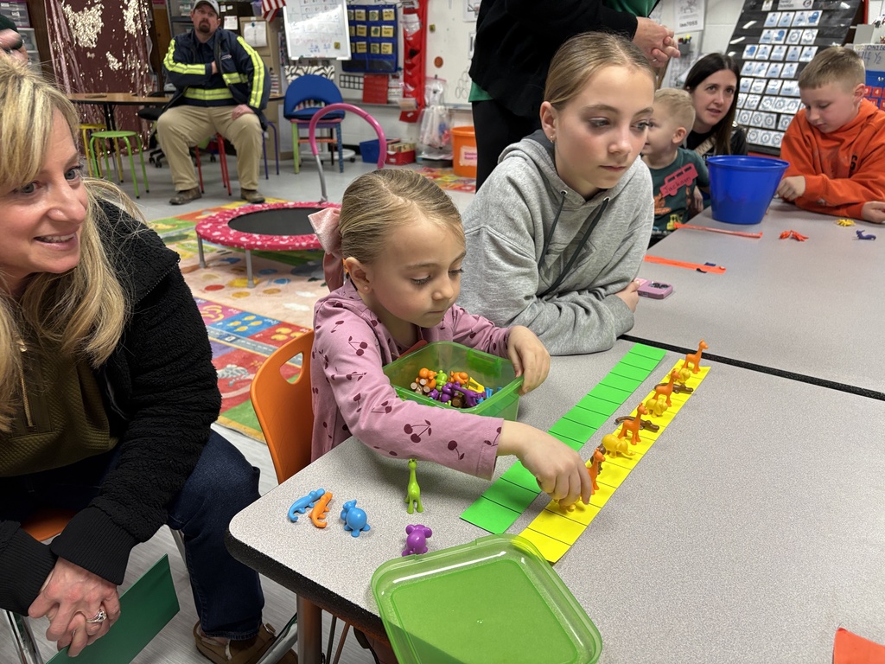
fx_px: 665
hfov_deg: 67.3
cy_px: 332
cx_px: 442
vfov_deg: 53.1
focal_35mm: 26
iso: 160
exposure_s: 1/60
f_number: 1.6
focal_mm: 5.96
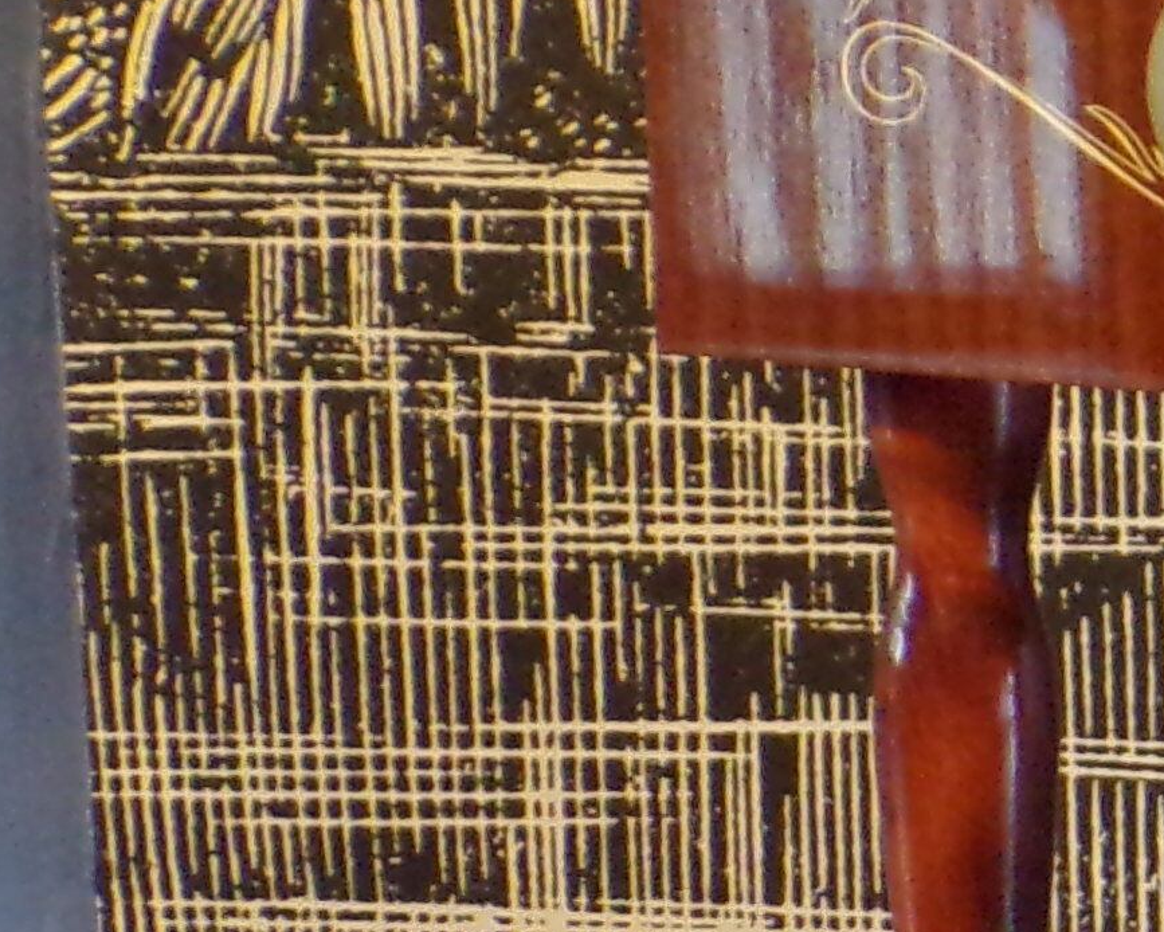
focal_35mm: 166
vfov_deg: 9.3
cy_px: 919
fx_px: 5720
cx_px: 2958
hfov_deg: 9.9
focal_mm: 5.8
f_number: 3.2
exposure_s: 1/17
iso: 412
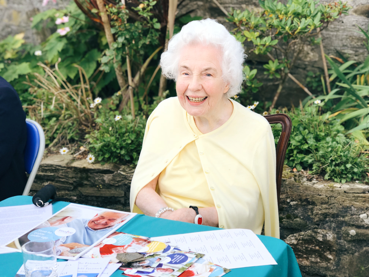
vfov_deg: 25.7
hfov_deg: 33.8
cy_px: 138
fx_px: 608
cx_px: 184
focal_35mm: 57
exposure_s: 1/372
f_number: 2.8
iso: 20
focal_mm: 6.6
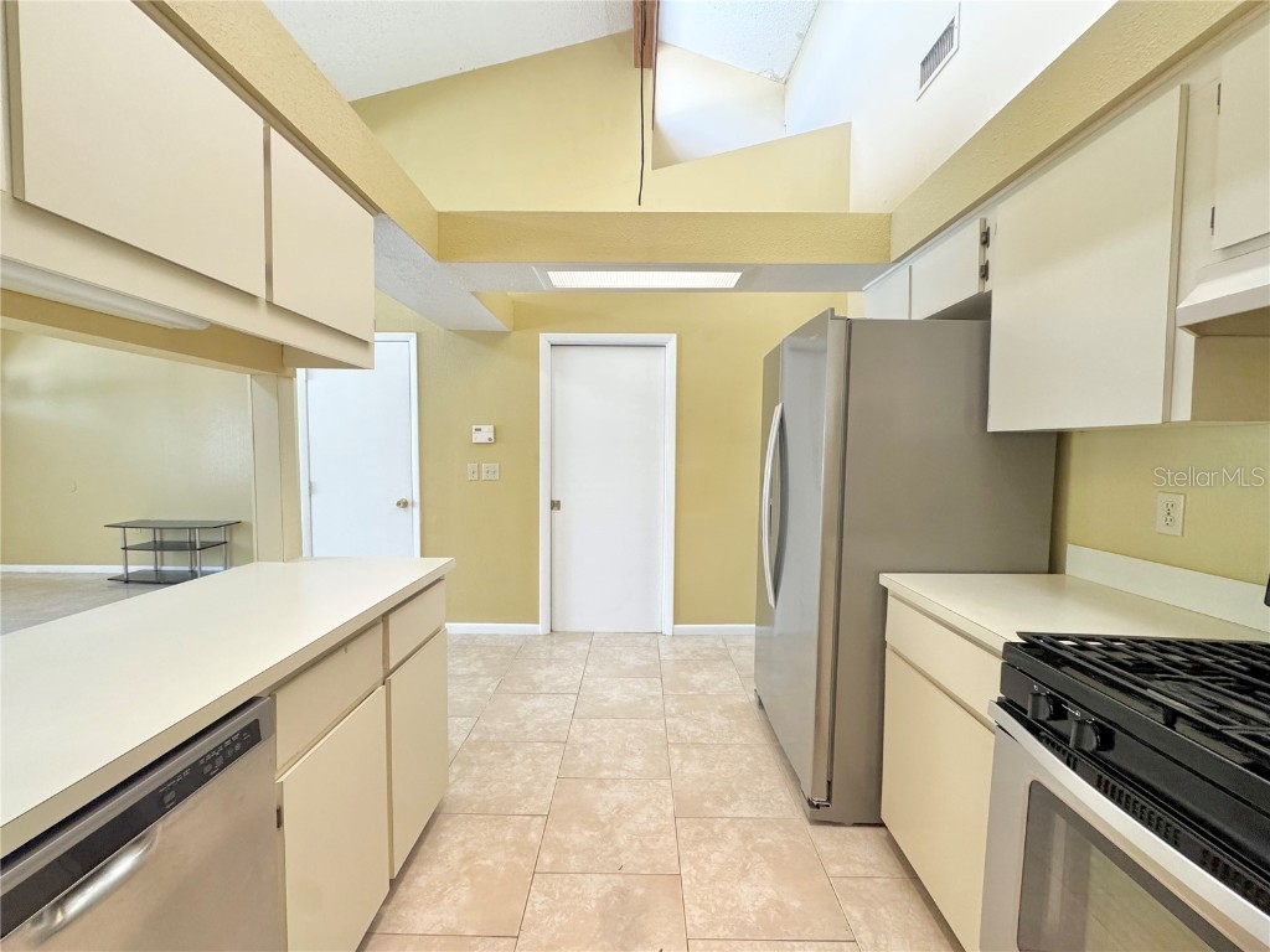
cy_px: 476
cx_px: 635
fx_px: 514
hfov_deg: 102.1
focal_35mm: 14
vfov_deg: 85.7
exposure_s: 1/120
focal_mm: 2.22
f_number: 2.2
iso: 250
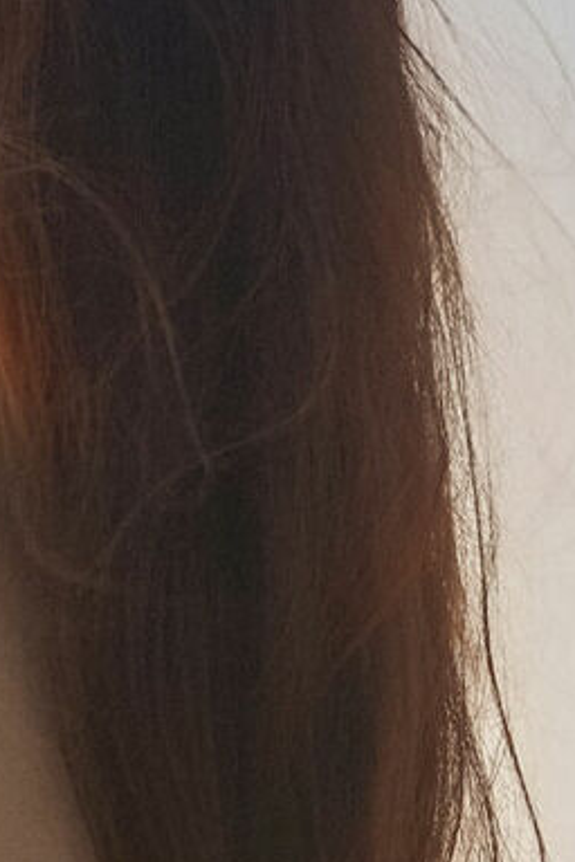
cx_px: -182
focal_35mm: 205
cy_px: 1132
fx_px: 4911
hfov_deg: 6.6
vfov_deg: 9.8
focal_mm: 50
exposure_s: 1/100
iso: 2000
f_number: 4
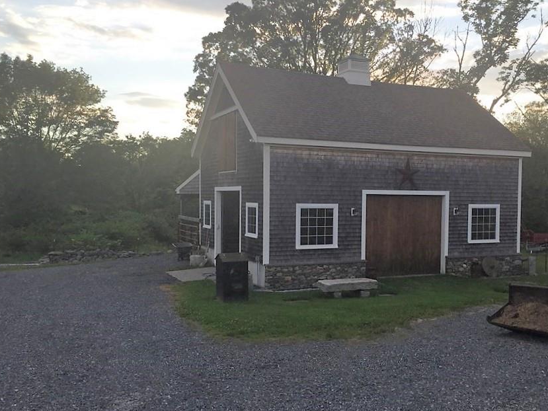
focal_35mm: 35
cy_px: 216
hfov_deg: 52.4
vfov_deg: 40.7
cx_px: 321
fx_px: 554
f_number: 2.2
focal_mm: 4.15
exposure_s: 1/648
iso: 32
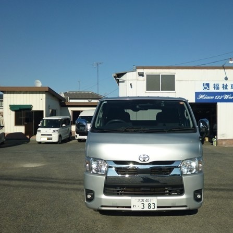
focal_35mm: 38
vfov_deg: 43.9
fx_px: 289
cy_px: 117
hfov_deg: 43.6
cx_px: 142
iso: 100
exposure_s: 1/400
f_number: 10
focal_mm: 5.2
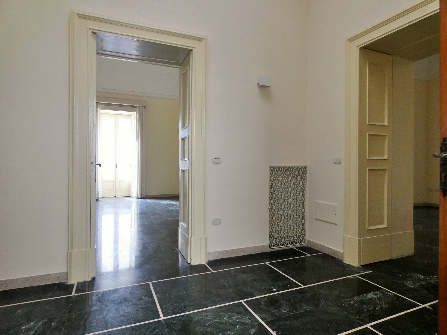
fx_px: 258
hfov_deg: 81.7
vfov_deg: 66.0
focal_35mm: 20
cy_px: 168
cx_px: 224
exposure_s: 1/60
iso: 160
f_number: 2.8
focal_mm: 3.6
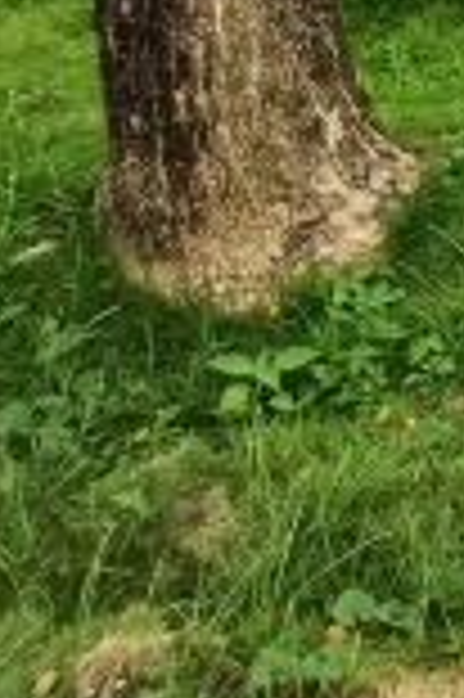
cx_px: 930
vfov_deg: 25.6
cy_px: -243
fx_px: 1279
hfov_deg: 16.0
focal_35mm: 66
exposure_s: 1/928
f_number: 2.2
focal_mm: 1.64
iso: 40
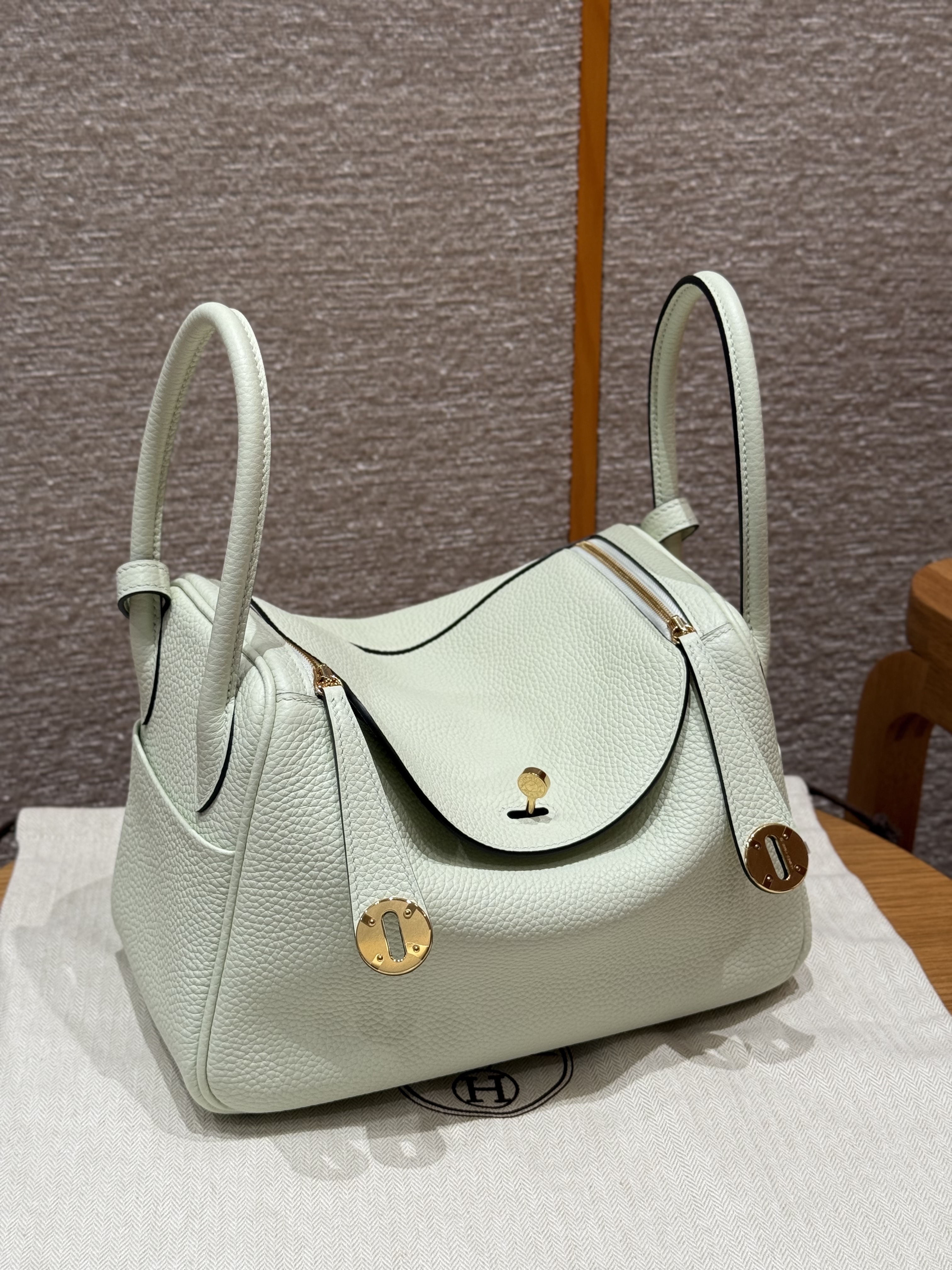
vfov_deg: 39.7
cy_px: 635
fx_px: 1760
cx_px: 476
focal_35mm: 48
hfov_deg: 30.3
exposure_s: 1/121
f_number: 1.78
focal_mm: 6.76
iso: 64
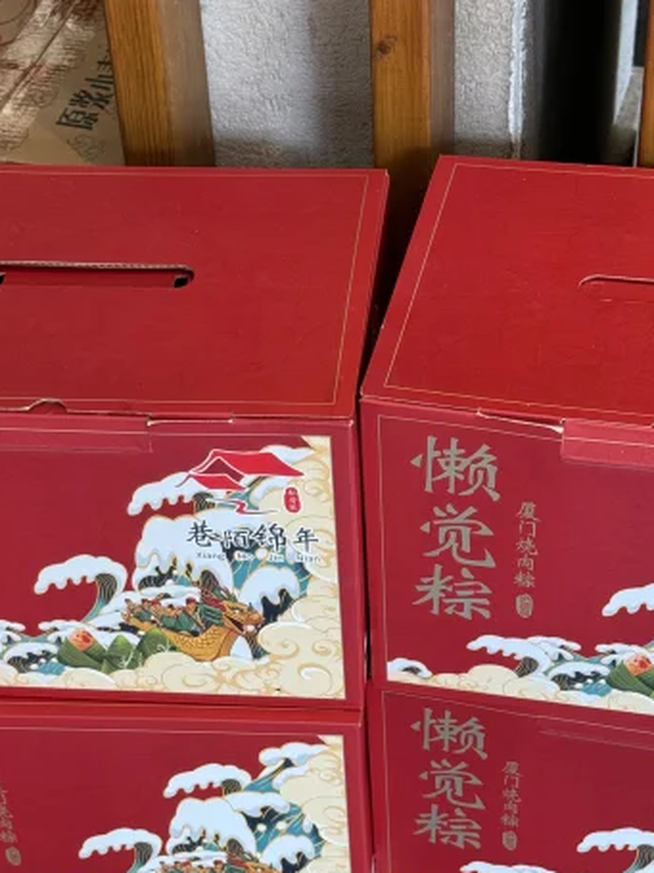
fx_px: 1915
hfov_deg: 19.4
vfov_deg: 25.4
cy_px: 652
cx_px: 286
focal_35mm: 76
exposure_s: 1/100
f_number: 1.78
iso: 80
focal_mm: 6.76
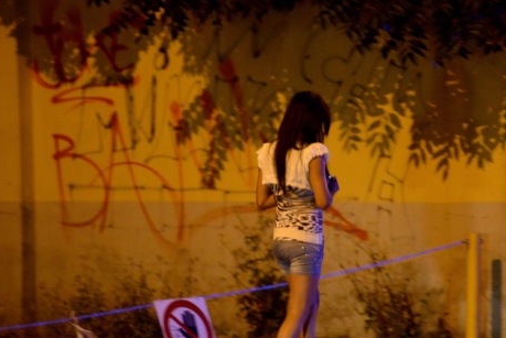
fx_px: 4164
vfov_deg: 4.7
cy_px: 216
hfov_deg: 7.0
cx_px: 289
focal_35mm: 296
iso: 6400
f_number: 2.8
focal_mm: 200
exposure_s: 1/25
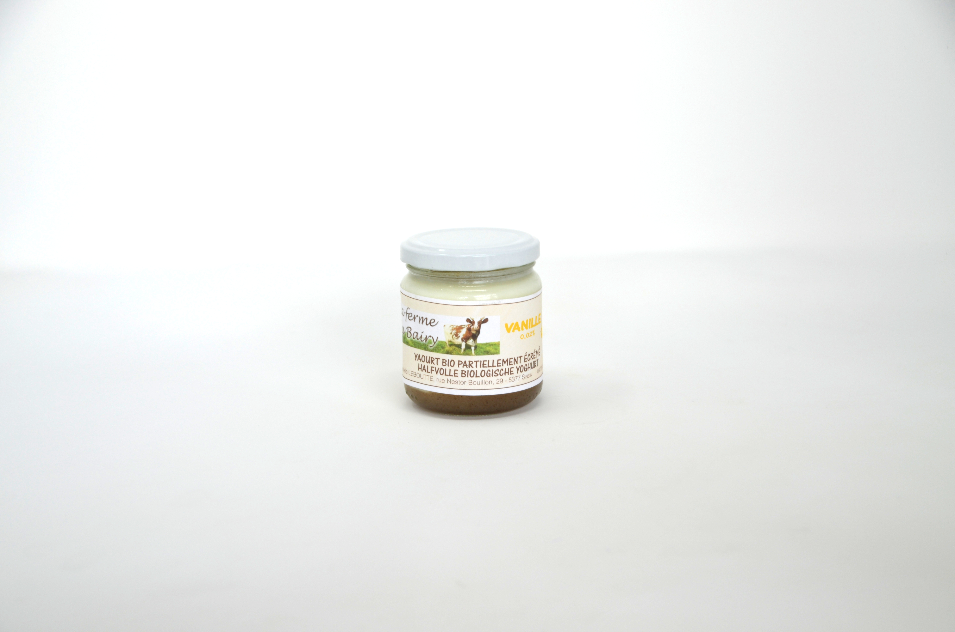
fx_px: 1668
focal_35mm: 63
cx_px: 478
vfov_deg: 21.5
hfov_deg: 32.0
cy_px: 316
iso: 100
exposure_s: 1/200
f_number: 5.6
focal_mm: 42
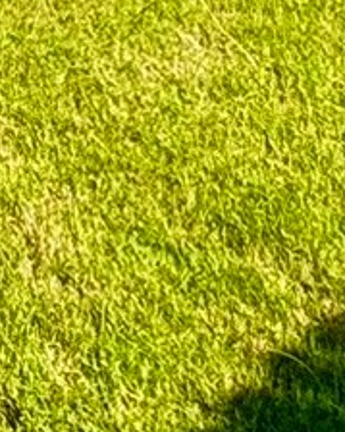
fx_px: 1597
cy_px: -872
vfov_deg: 10.6
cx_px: -486
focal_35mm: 125
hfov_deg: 10.6
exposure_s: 1/2273
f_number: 2.2
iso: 50
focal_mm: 2.22
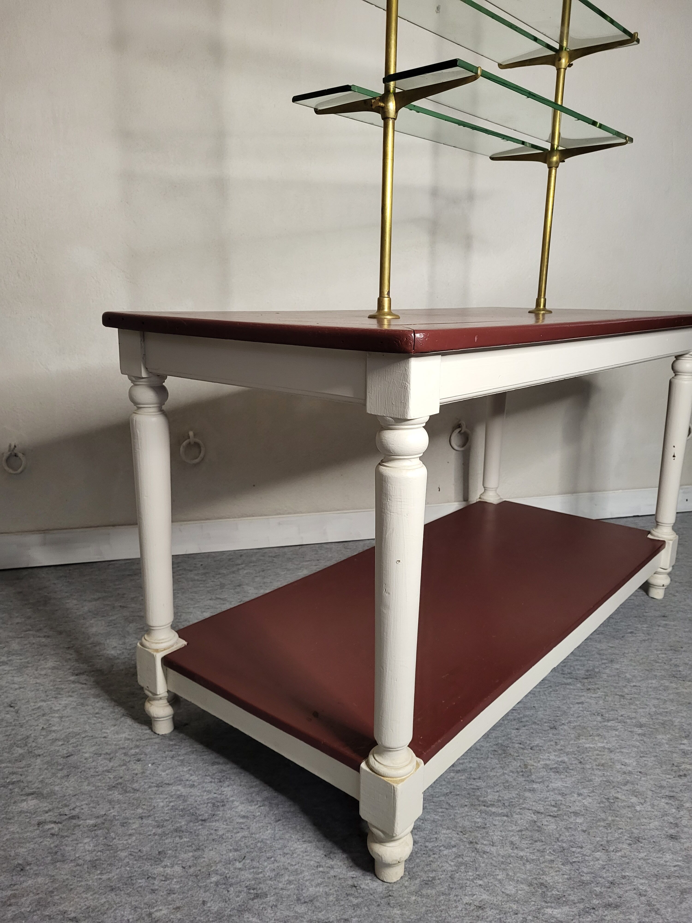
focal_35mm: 26
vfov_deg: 67.3
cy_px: 462
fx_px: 693
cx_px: 346
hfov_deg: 53.1
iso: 320
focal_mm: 5.4
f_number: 1.8
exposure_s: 1/45
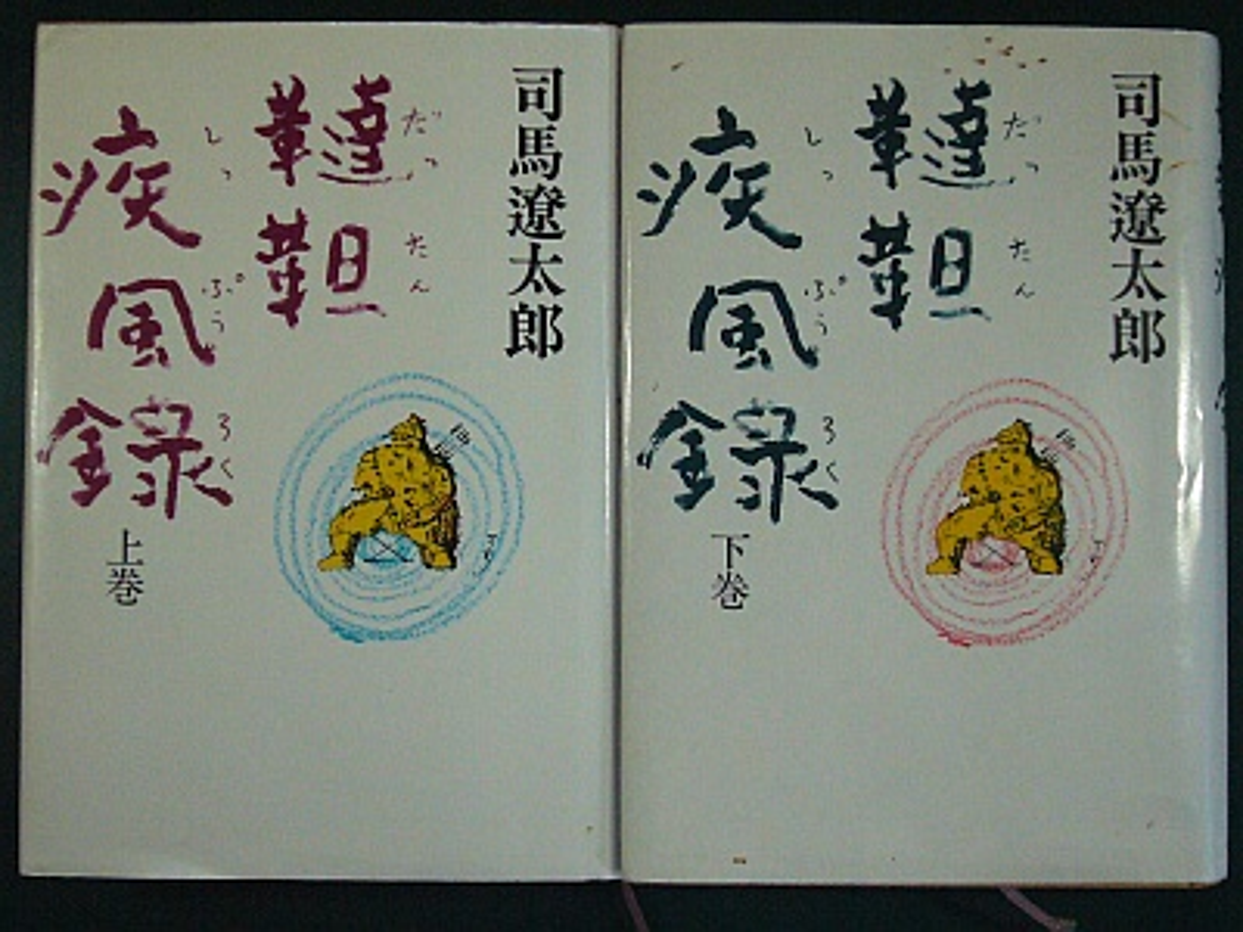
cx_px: 622
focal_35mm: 63
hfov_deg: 30.7
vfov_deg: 23.3
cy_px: 466
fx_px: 2262
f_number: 3.5
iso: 400
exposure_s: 1/80
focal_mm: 7.5
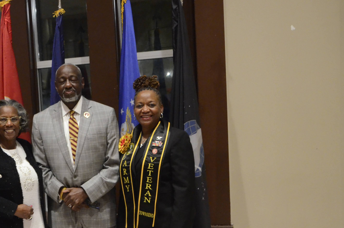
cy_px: 153
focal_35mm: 57
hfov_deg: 33.7
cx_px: 53
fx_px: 544
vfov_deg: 23.6
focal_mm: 22
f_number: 2.8
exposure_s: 1/125
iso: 4000
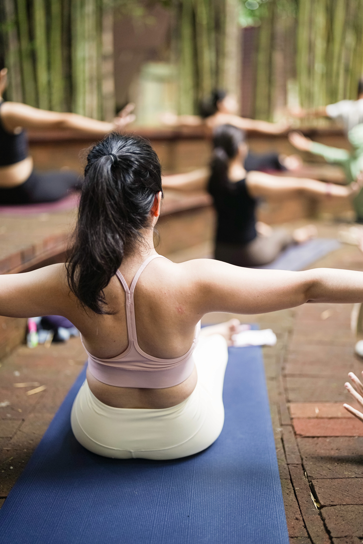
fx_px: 756
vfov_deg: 39.6
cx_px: 182
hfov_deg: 27.0
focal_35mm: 50
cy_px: 272
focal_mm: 50
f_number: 1.2
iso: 250
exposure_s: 1/100
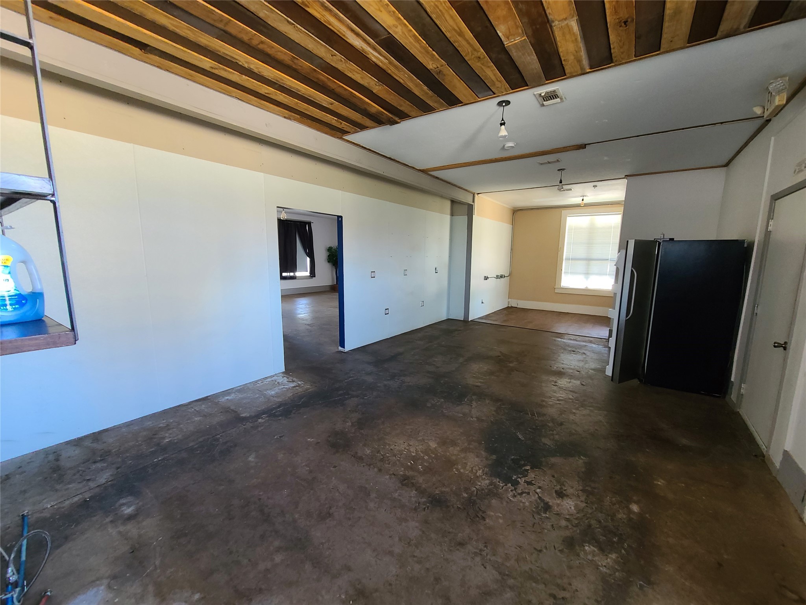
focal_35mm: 13
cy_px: 302
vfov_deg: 89.9
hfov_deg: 106.2
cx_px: 403
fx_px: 303
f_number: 2.2
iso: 320
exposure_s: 1/40
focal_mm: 2.2
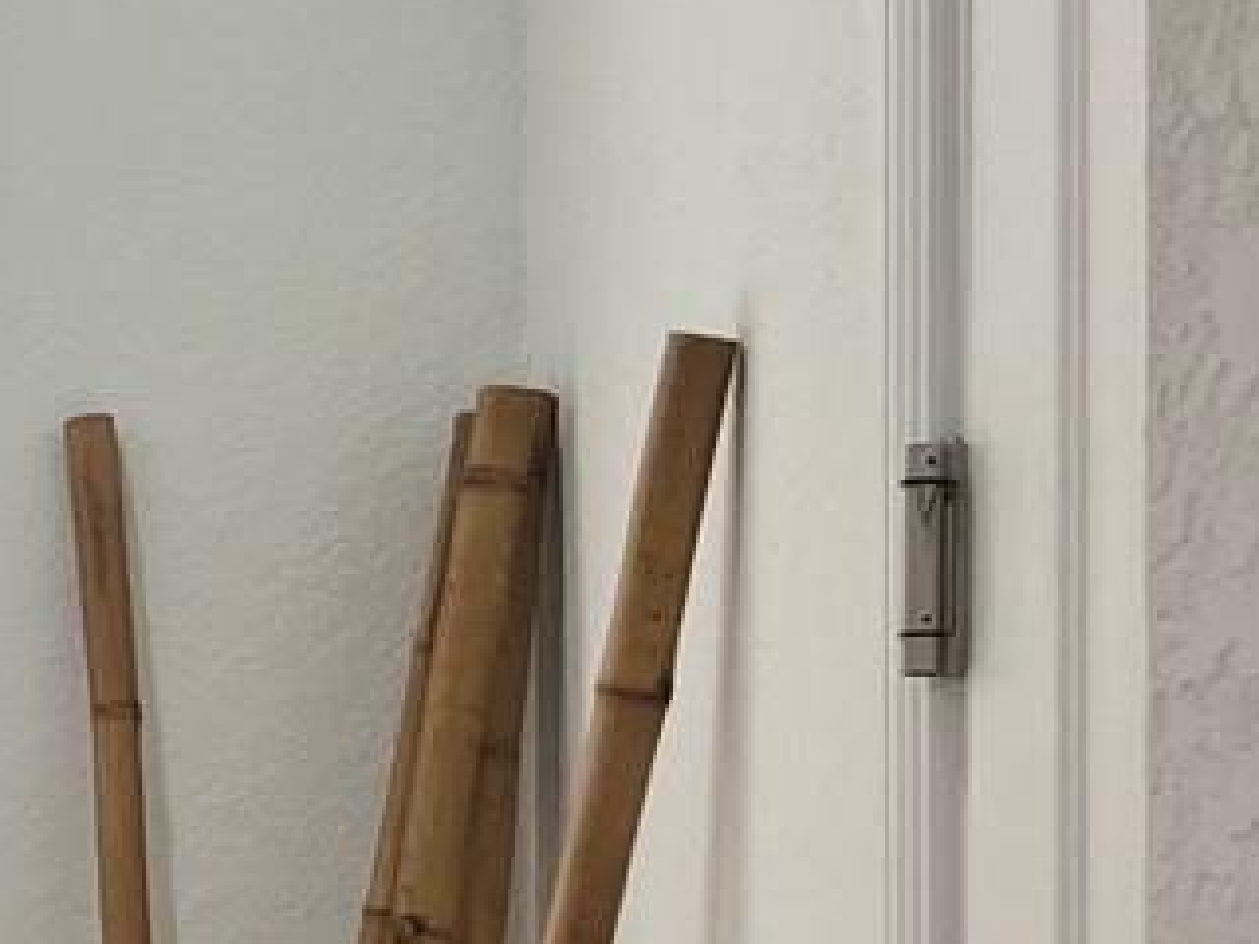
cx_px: -1676
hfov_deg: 12.3
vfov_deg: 11.2
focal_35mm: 130
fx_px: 4728
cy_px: 1141
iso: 64
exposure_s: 1/60
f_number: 1.6
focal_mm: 5.1
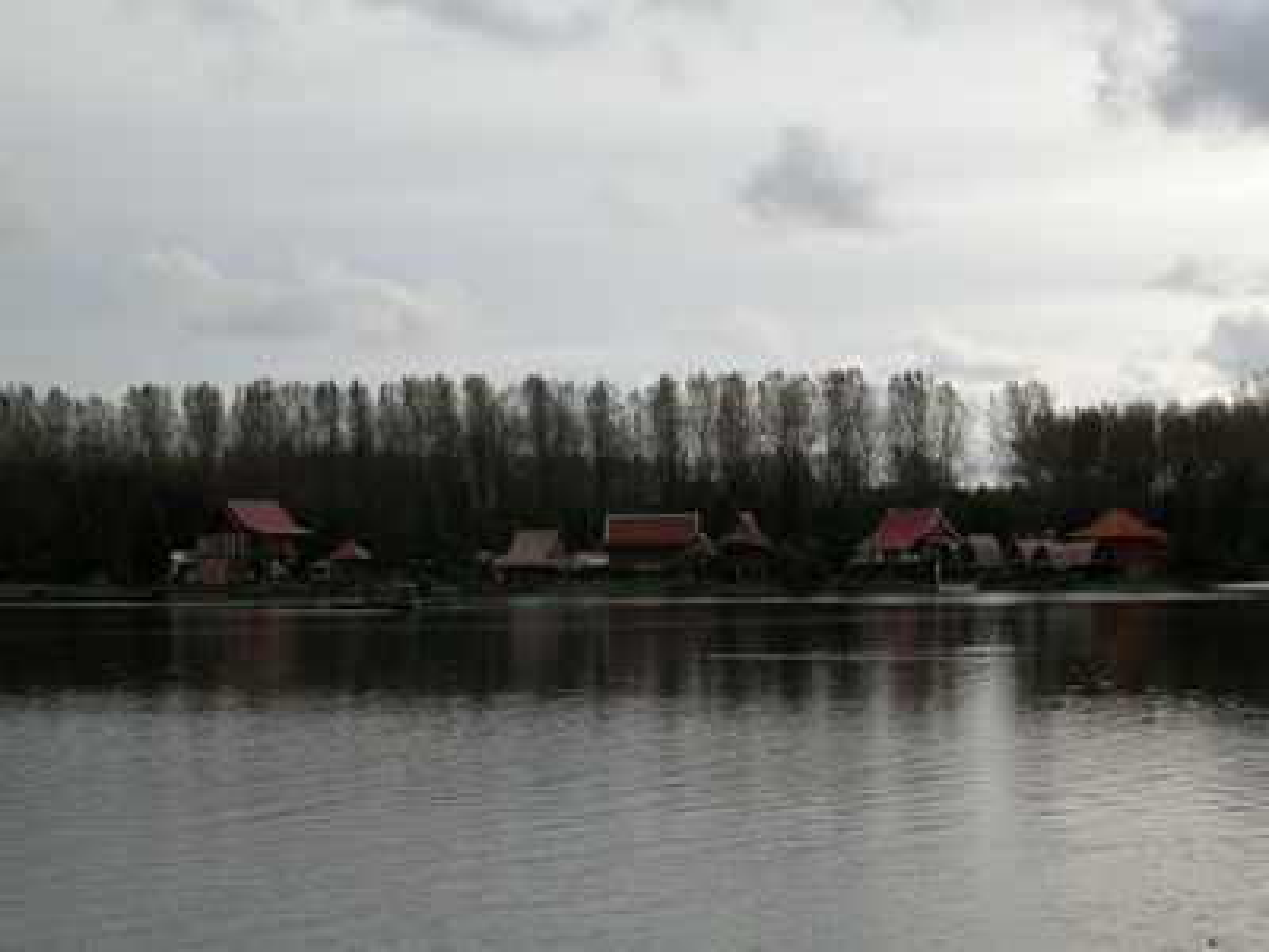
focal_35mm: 65
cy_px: 476
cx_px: 634
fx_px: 2383
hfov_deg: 29.8
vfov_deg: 22.6
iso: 100
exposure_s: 1/221
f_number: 5.8
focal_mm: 16.8
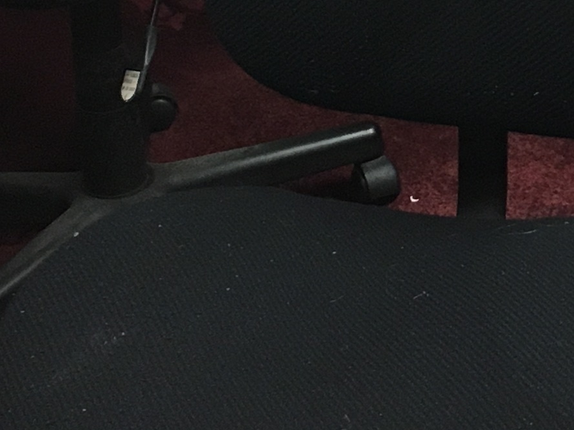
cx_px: 549
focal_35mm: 132
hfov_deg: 14.7
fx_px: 2188
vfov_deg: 10.8
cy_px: -233
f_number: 2.2
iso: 100
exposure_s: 1/30
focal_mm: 4.15
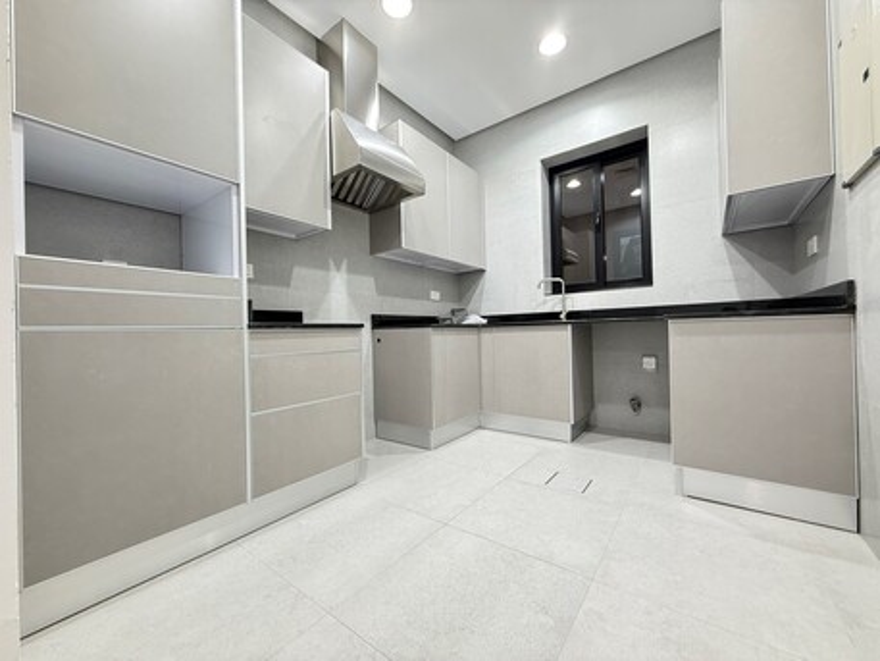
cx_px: 440
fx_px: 356
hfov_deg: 102.0
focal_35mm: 14
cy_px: 330
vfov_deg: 85.7
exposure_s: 1/50
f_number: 2.2
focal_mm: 2.22
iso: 250
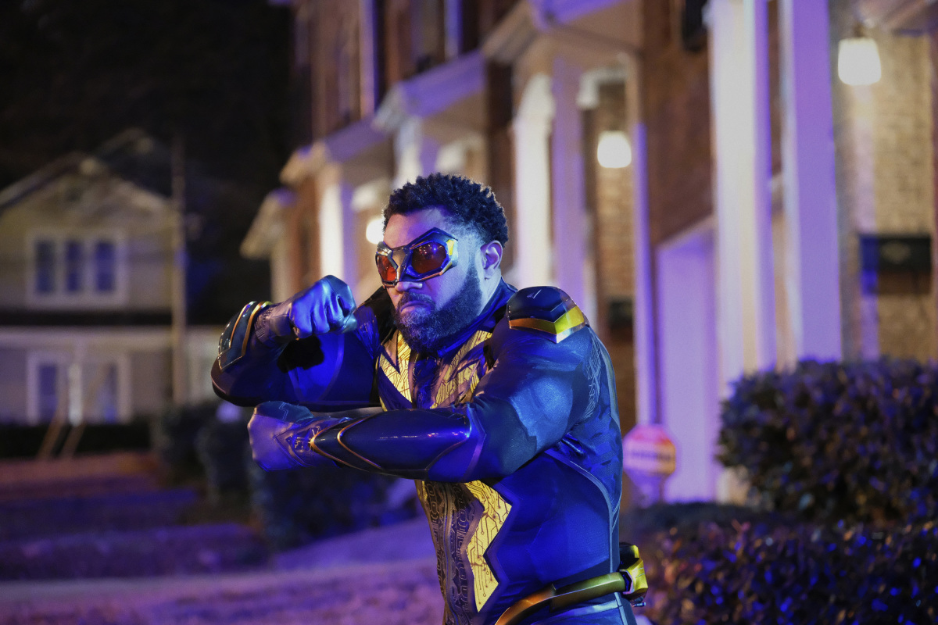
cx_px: 469
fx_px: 3283
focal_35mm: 126
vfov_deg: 10.9
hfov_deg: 16.3
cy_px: 312
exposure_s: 1/50
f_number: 2.8
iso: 12800
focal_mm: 83.8
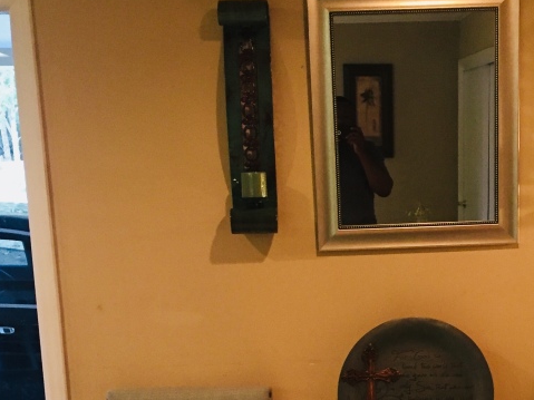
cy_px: 364
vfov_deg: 23.0
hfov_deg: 30.8
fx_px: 956
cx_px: 382
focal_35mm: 62
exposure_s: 1/30
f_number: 2.2
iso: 160
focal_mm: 4.15
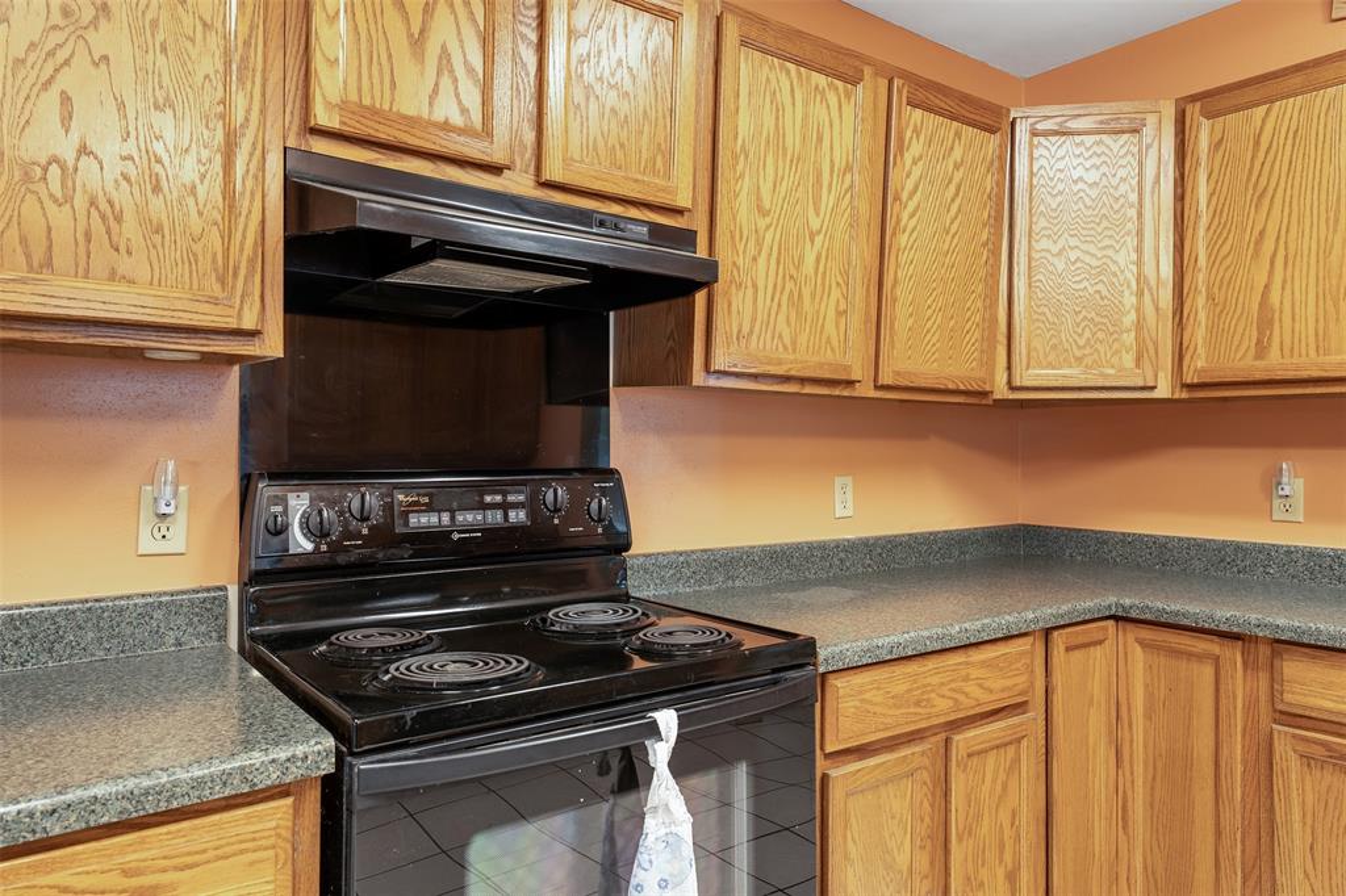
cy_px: 448
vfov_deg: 53.1
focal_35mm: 24
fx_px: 897
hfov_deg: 73.8
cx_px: 673
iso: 800
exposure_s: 1/1.67
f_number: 8
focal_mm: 24
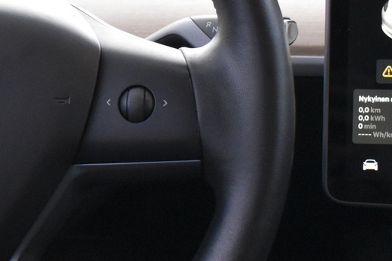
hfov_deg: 13.9
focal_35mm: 145
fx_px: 1573
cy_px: 139
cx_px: -57
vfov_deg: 9.5
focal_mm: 31
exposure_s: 1/20
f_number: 4.2
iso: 3200
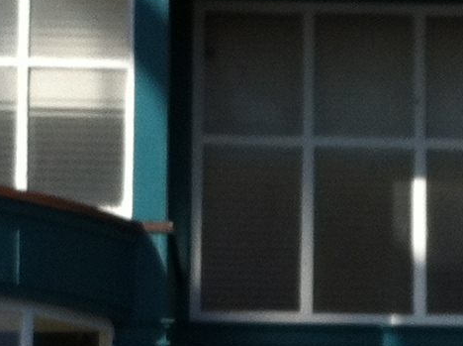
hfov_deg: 10.2
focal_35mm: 194
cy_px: 382
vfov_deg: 7.6
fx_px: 2589
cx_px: 280
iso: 80
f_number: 2.8
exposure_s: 1/1312
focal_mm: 3.85
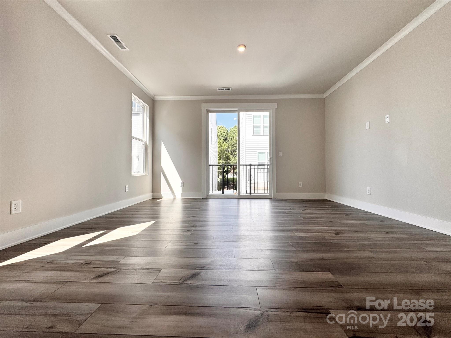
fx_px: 182
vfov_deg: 85.7
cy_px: 169
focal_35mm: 14
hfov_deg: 102.1
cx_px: 226
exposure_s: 1/370
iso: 40
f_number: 2.2
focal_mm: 2.22
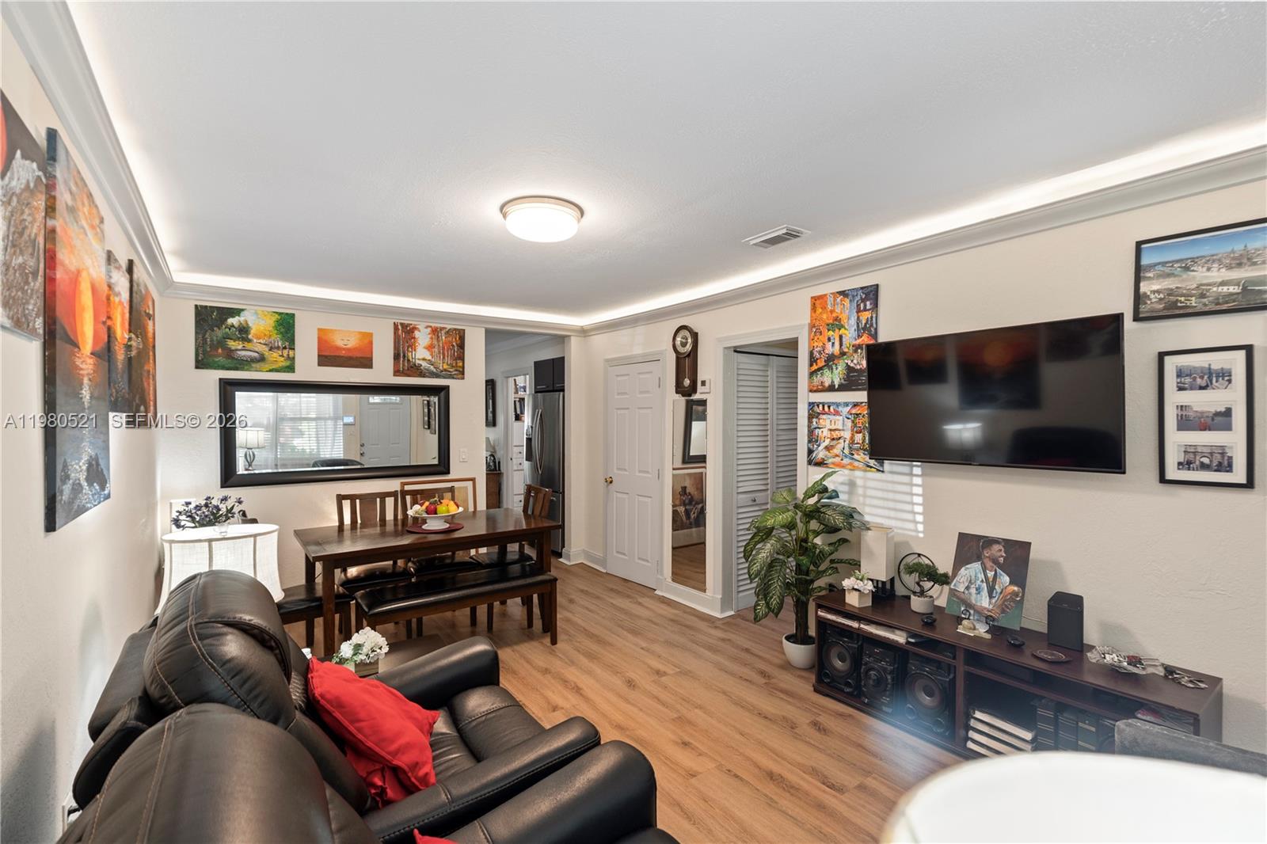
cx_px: 634
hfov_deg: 96.7
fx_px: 563
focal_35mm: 16
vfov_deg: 73.7
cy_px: 422
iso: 640
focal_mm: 16
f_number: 4
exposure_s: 1/13
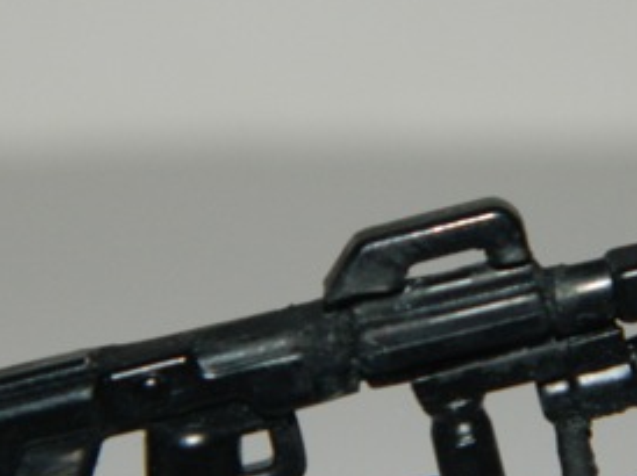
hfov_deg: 8.2
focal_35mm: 241
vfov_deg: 6.2
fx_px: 4431
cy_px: 318
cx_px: 439
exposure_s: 1/60
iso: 200
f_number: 12.6
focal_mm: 18.6
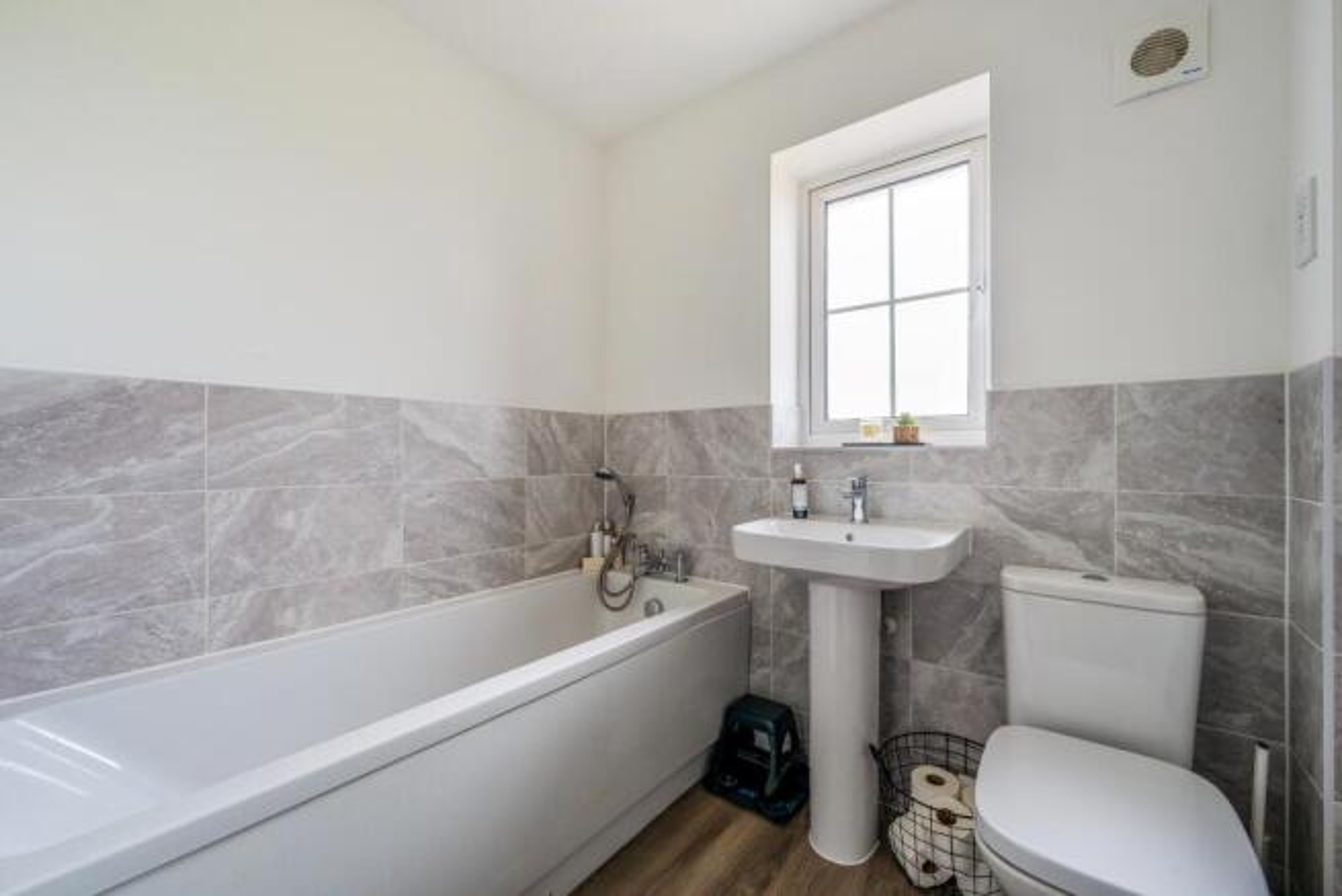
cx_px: 671
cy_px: 448
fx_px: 522
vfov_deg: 81.2
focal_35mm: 14
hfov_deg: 104.2
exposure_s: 1/1.25
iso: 250
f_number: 9
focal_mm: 14
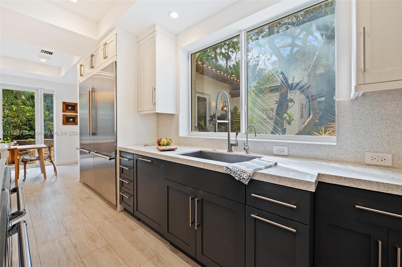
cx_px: 201
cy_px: 134
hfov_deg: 104.3
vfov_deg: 81.1
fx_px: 156
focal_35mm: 14
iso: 200
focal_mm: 14
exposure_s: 1/6
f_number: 8
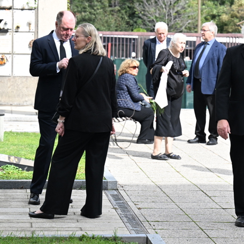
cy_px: 123
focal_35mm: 148
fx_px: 1180
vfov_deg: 11.8
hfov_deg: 11.8
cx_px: 165
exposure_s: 1/6400
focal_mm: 77
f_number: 5
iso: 2000
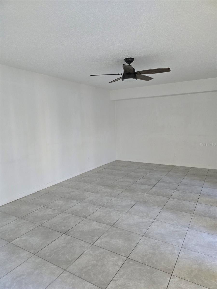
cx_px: 108
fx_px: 192
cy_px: 144
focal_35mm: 23
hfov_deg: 58.9
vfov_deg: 73.9
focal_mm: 6.3
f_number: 1.7
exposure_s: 1/120
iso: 640
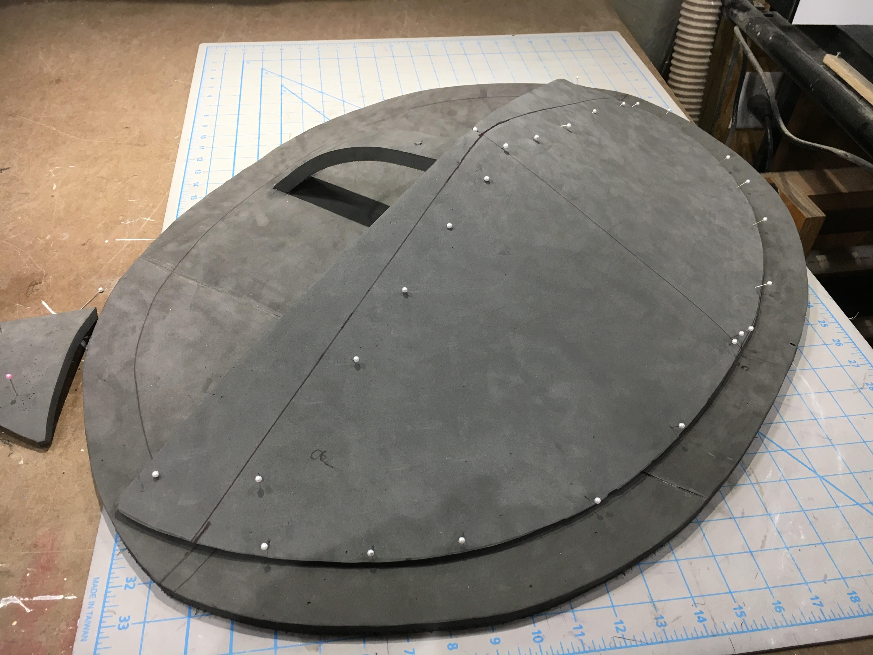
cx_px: 436
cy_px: 328
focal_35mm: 29
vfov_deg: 48.2
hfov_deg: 61.7
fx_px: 731
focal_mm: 4.15
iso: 32
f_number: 2.2
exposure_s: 1/30
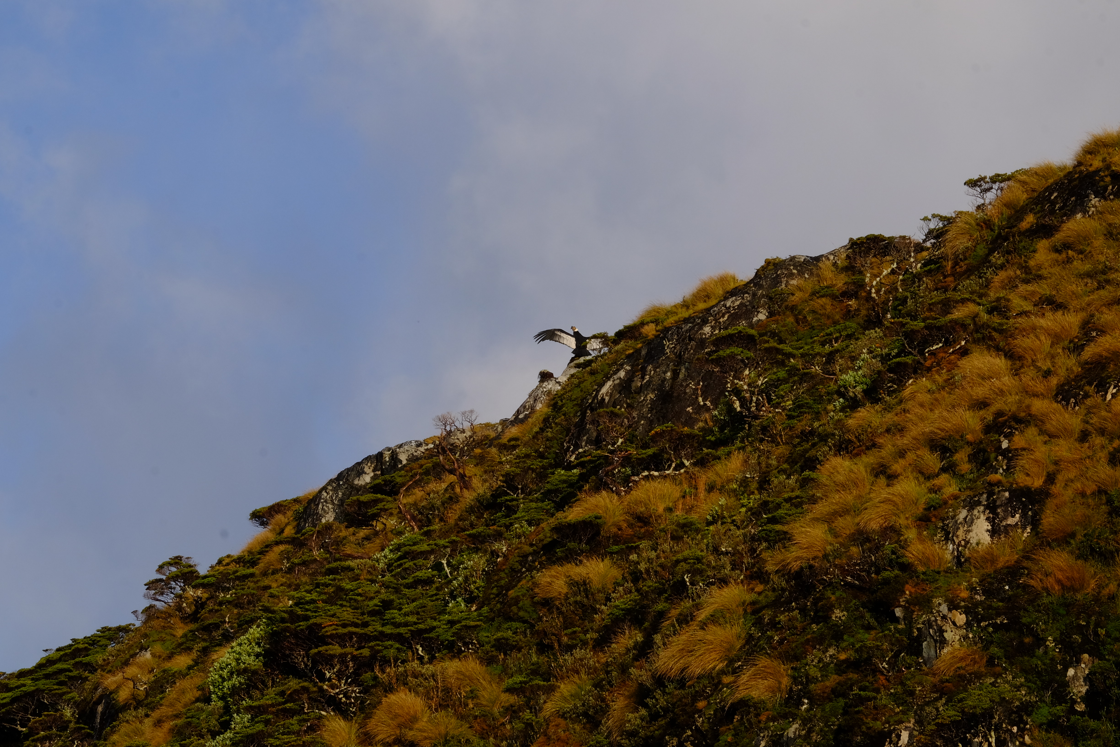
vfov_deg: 6.5
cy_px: 374
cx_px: 560
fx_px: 6533
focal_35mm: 210
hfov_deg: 9.8
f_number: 22
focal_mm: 140
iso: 500
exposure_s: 1/125
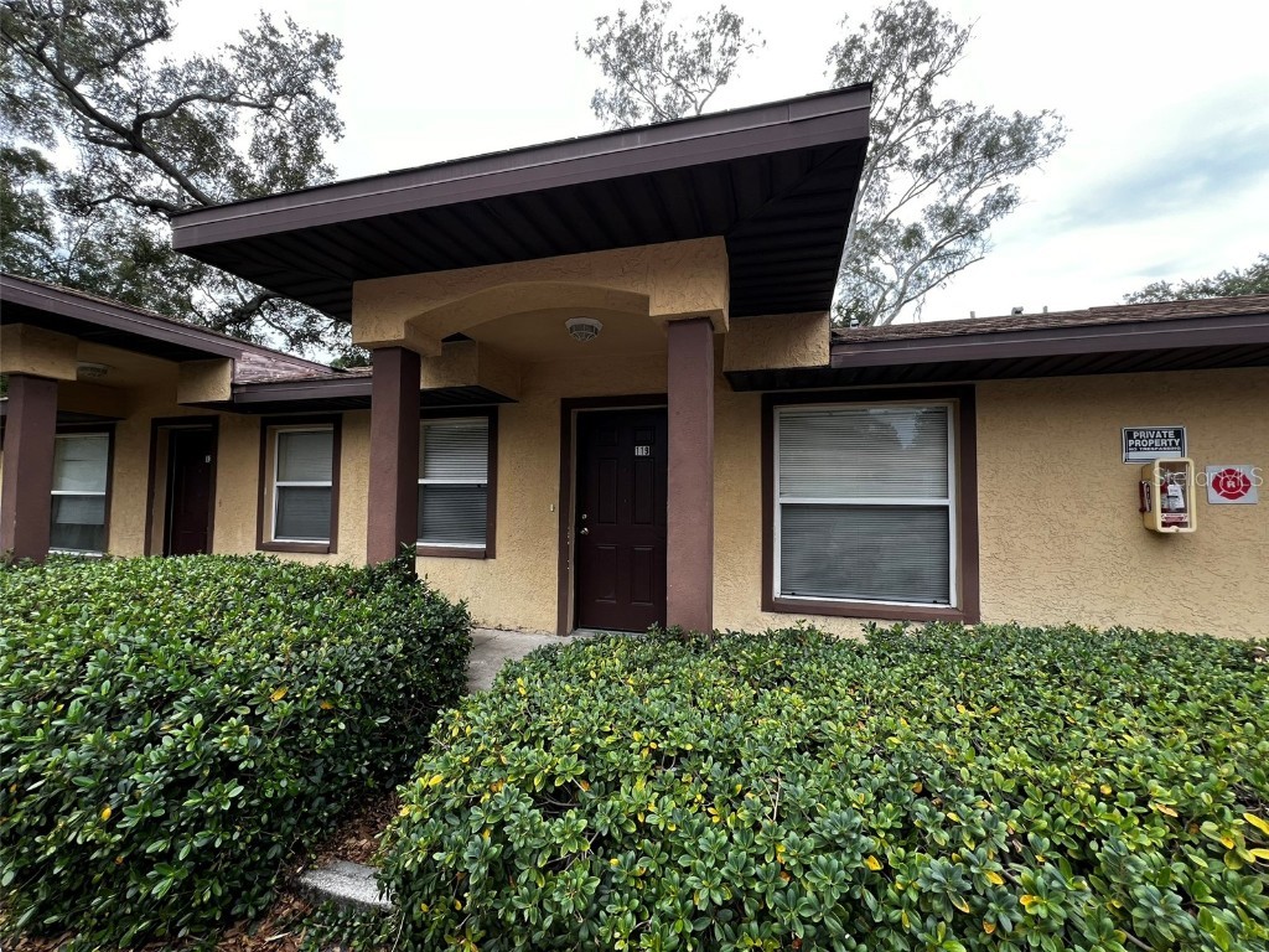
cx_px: 634
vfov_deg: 89.9
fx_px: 477
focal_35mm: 13
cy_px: 476
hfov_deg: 106.2
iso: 50
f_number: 1.8
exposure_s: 1/99
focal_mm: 1.57
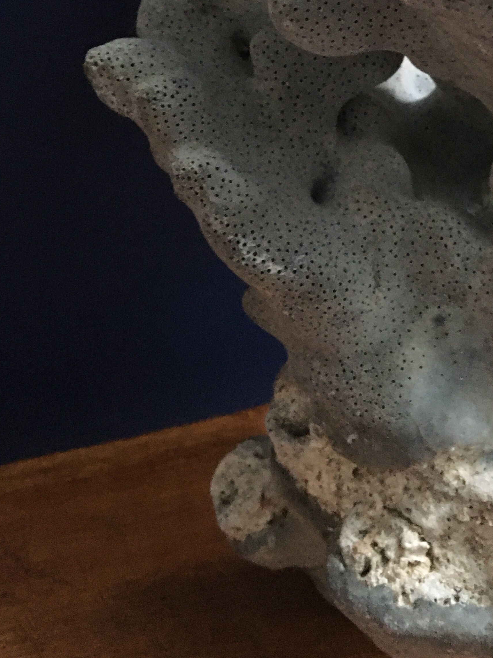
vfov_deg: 36.3
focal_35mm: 51
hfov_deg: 27.7
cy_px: 136
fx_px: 968
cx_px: 430
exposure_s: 1/17
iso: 500
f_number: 2.2
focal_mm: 4.15
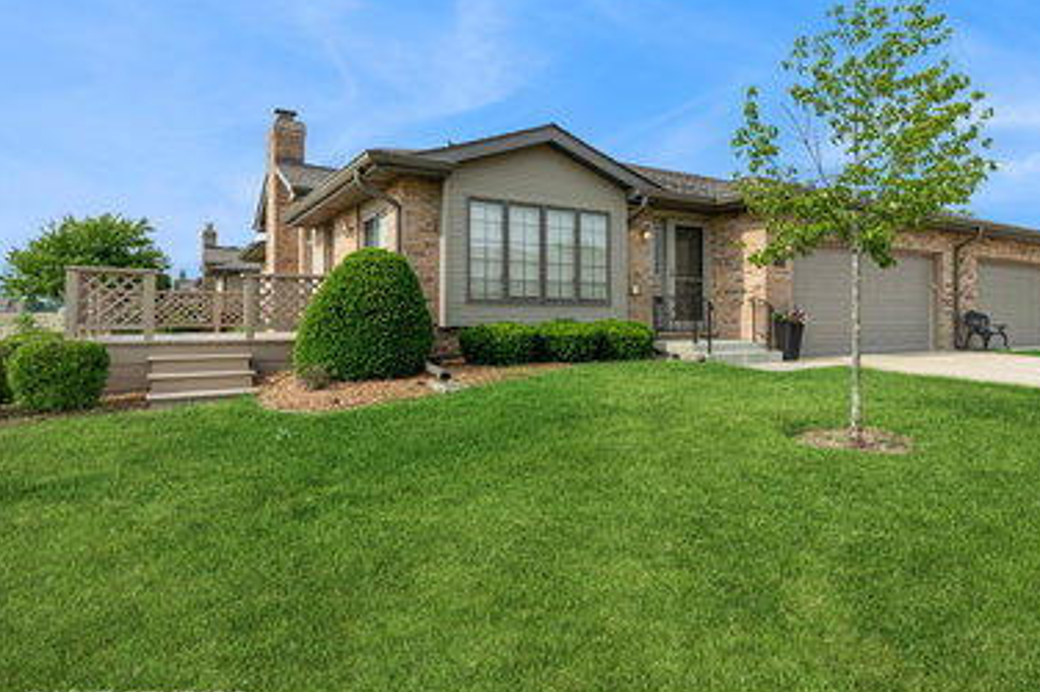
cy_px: 304
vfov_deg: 54.9
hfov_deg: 75.4
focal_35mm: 23
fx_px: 664
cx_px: 617
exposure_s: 1/250
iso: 100
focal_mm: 18
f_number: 8
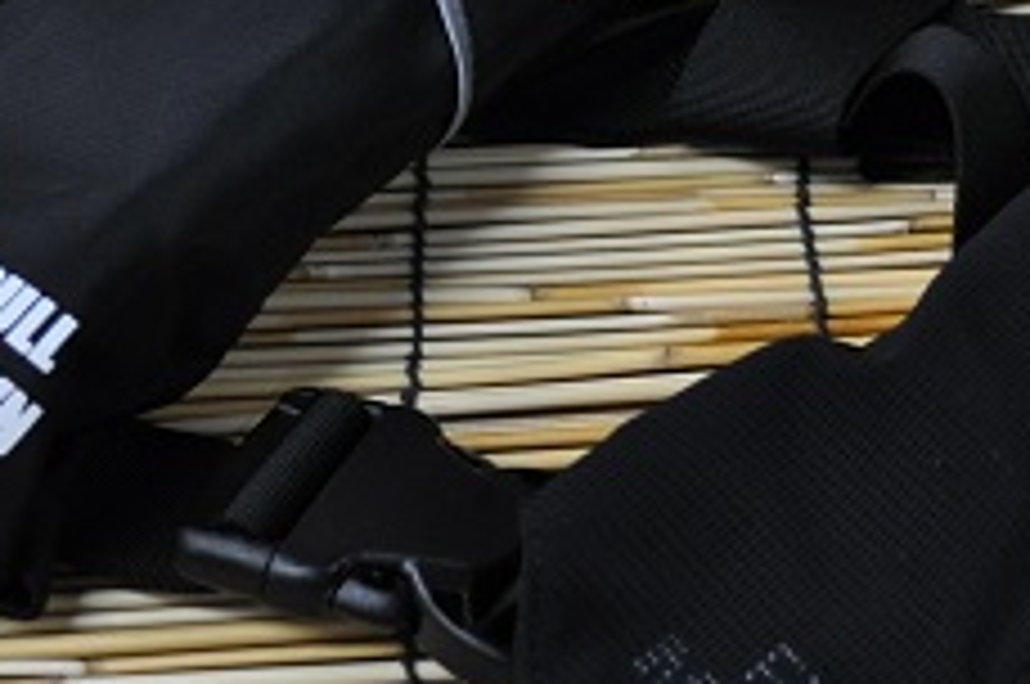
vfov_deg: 10.1
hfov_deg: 15.2
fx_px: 3857
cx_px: 738
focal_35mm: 135
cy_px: 153
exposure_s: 1/50
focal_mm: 32
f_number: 4.8
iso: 800
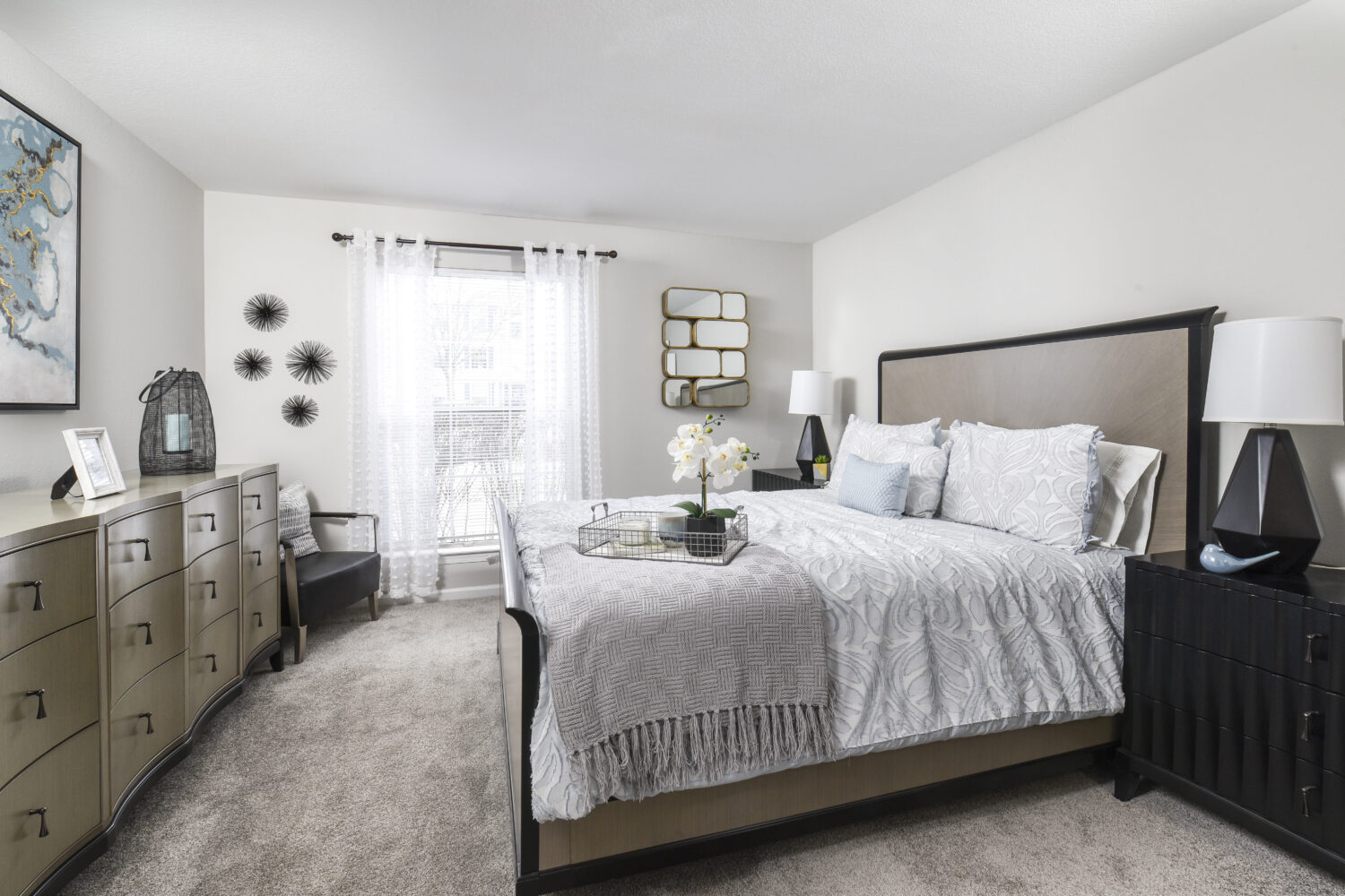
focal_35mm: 15
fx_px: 560
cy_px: 448
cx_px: 672
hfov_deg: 100.4
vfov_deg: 77.3
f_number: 8
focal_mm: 15
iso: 400
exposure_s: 1/30
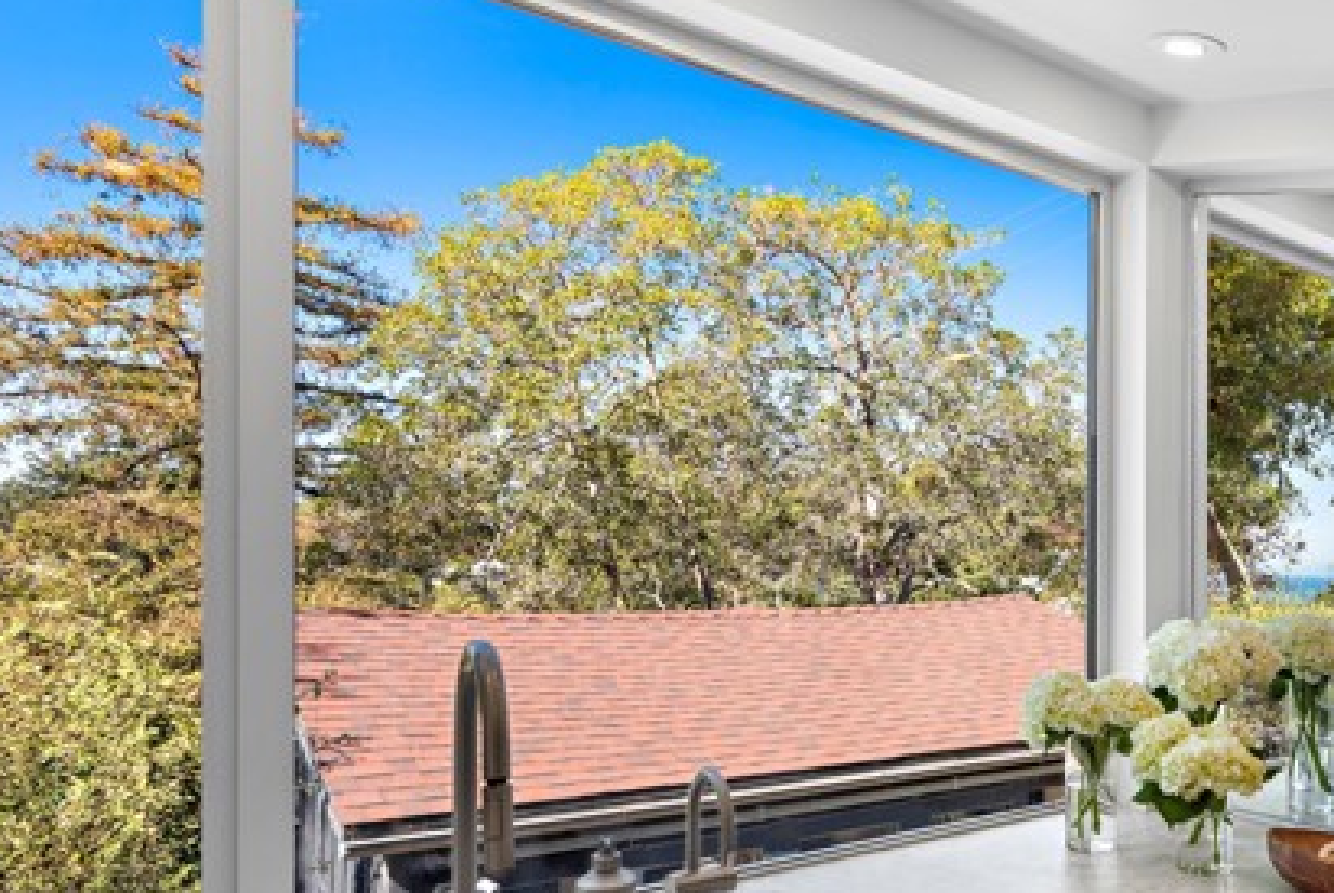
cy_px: 567
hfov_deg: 63.1
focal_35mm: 28
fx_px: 1039
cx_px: 928
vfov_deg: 46.0
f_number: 7.1
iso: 160
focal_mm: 18
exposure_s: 1/30
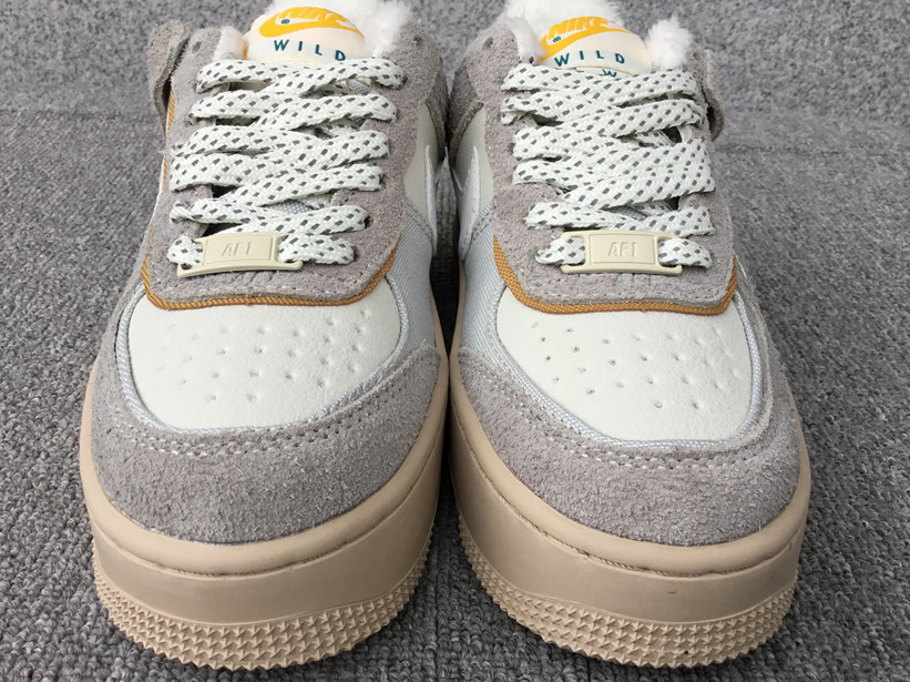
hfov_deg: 54.0
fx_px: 893
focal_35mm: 34
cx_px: 462
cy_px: 333
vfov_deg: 41.8
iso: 32
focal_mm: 3.3
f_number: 2.4
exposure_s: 1/100
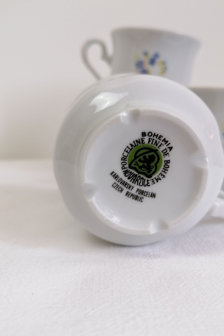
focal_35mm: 31
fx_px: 289
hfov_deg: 42.2
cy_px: 164
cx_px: 126
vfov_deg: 60.3
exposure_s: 1/33.3
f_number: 1.8
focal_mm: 5.4
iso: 64
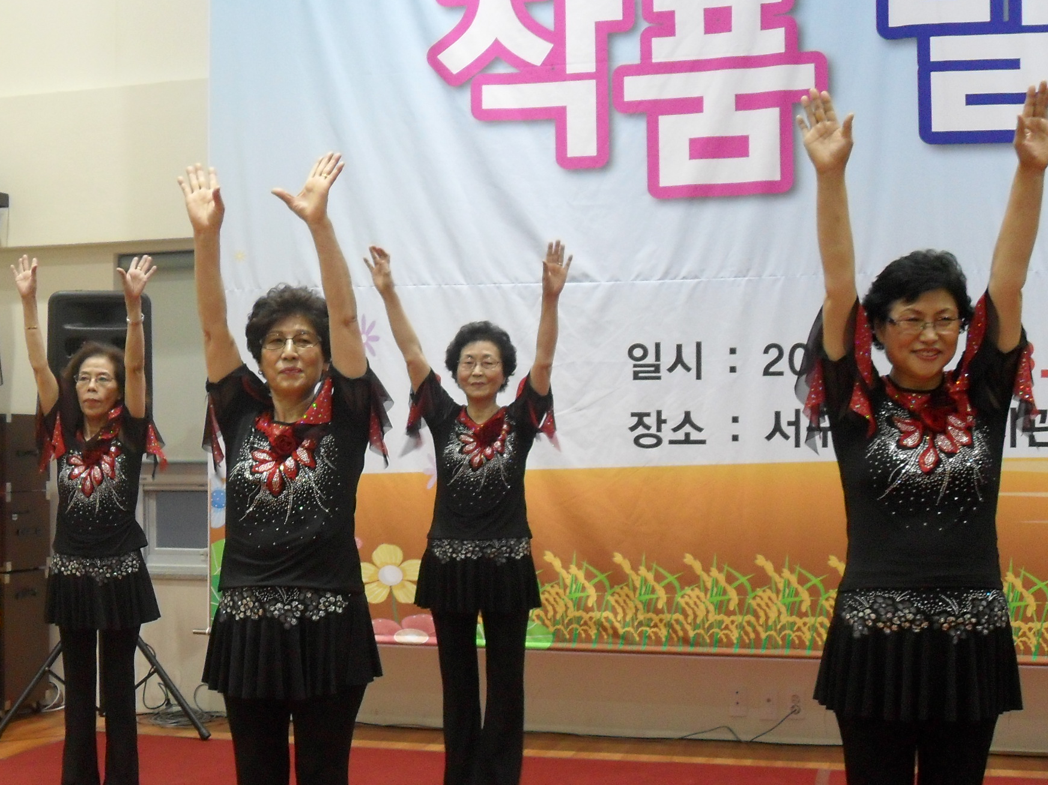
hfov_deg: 36.6
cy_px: 475
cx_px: 395
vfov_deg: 28.0
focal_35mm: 52
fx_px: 1574
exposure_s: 1/30
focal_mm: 6.2
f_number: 2.8
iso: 200
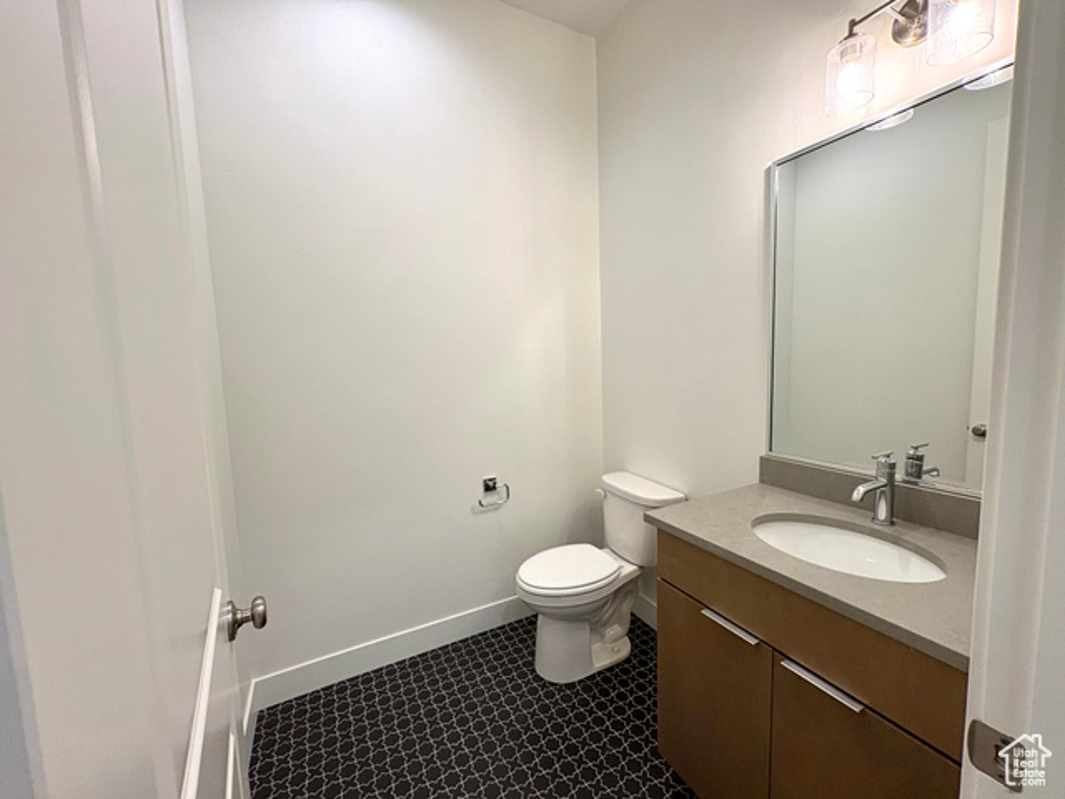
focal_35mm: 14
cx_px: 532
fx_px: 431
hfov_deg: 102.1
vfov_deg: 85.7
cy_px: 400
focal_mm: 2.22
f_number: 2.2
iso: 125
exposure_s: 1/120
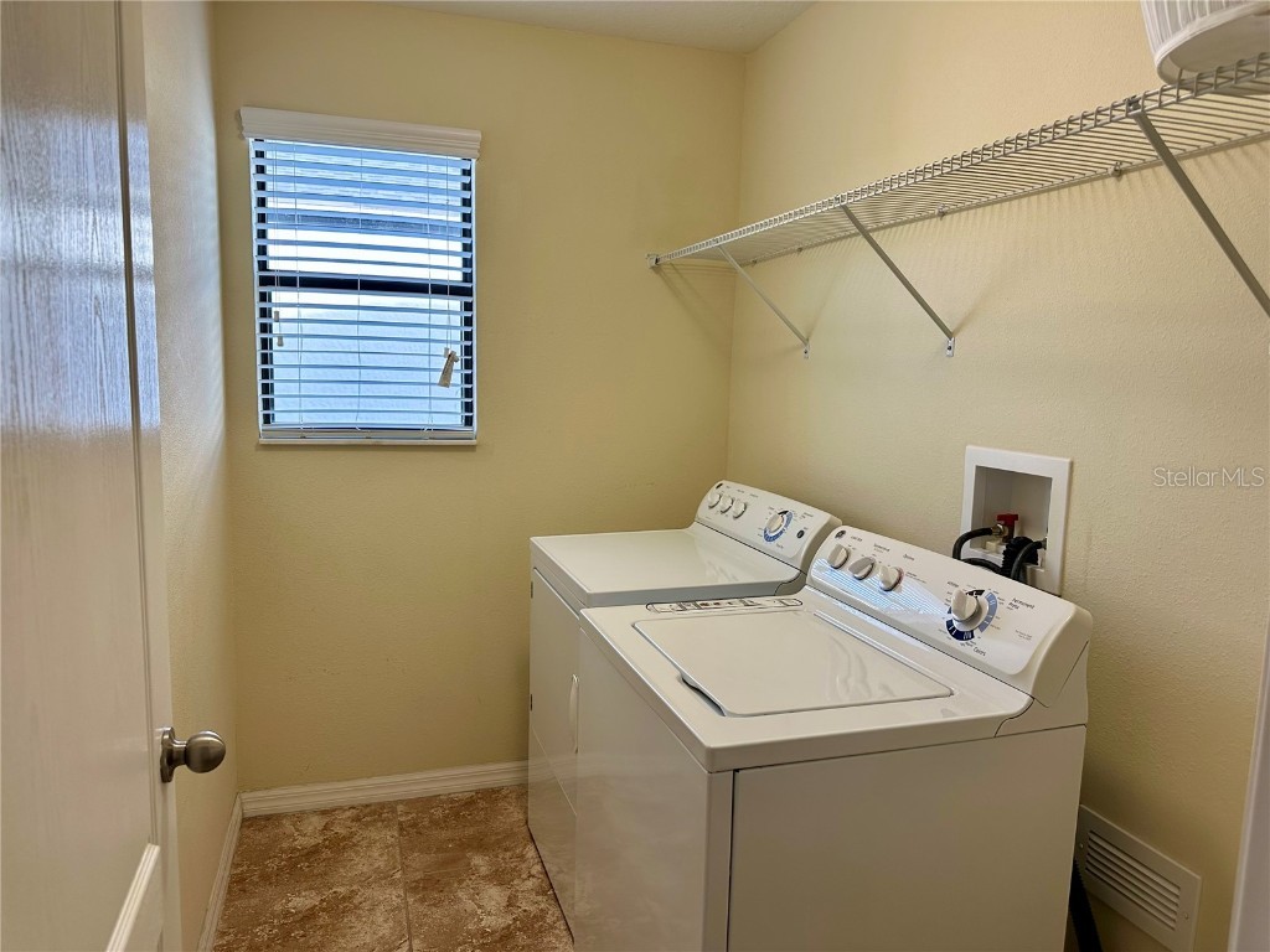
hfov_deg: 71.6
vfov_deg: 56.8
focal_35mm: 24
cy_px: 476
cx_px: 635
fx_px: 881
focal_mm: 6.86
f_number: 1.78
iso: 125
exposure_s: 1/120
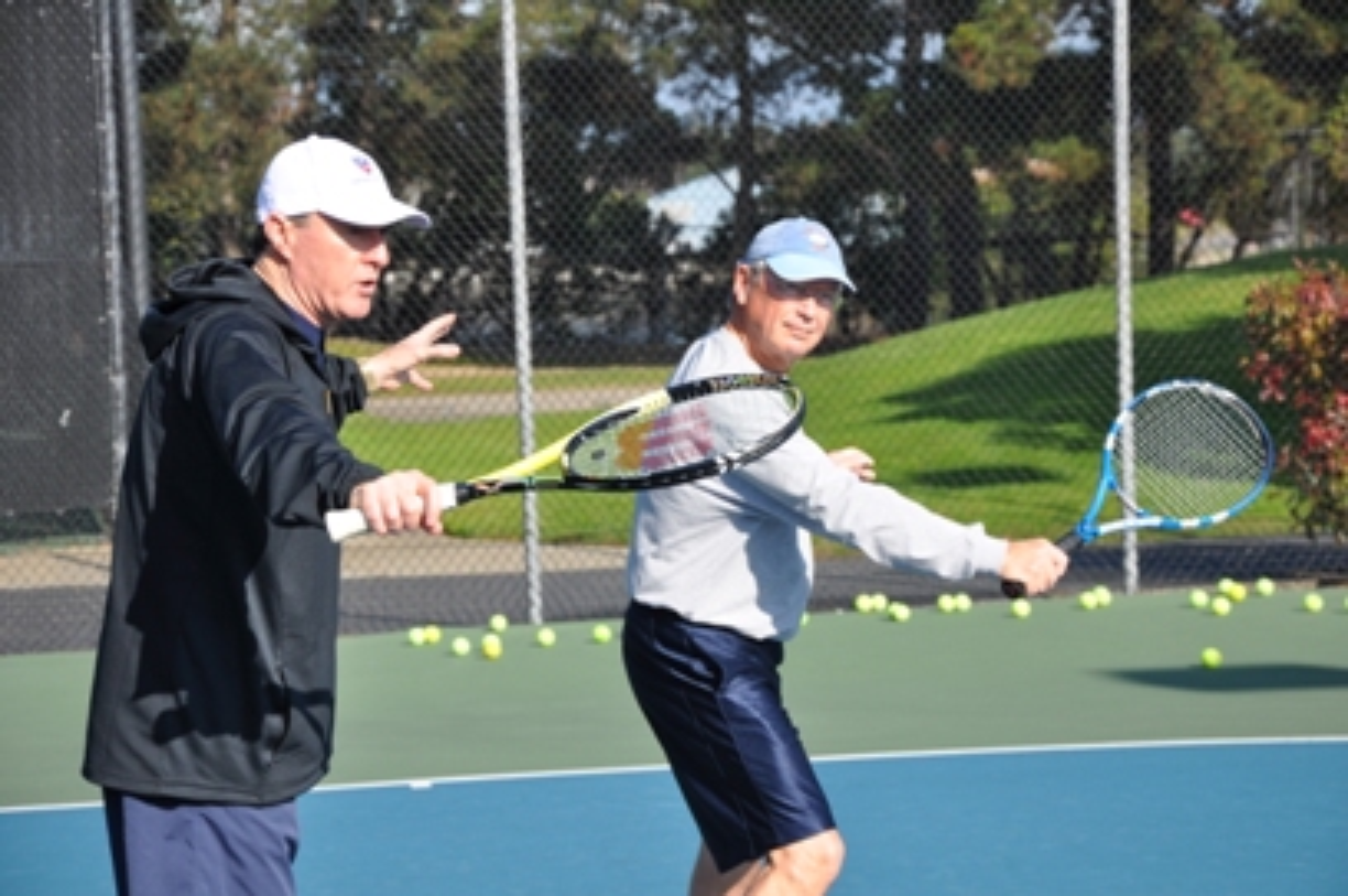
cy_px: 448
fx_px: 5049
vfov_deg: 10.1
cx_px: 674
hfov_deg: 15.2
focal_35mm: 135
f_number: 10
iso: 200
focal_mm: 90
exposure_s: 1/400
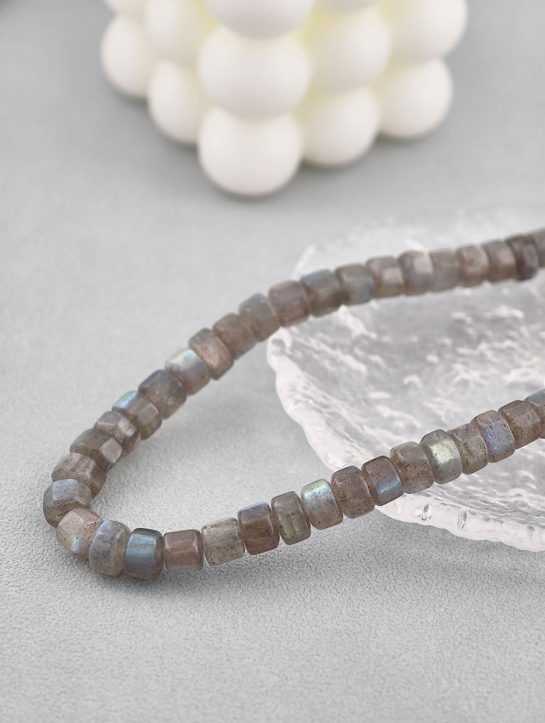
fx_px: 1780
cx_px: 272
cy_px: 362
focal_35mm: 85
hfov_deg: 17.4
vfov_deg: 23.0
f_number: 2.67
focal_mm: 22.48
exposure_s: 1/160
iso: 125
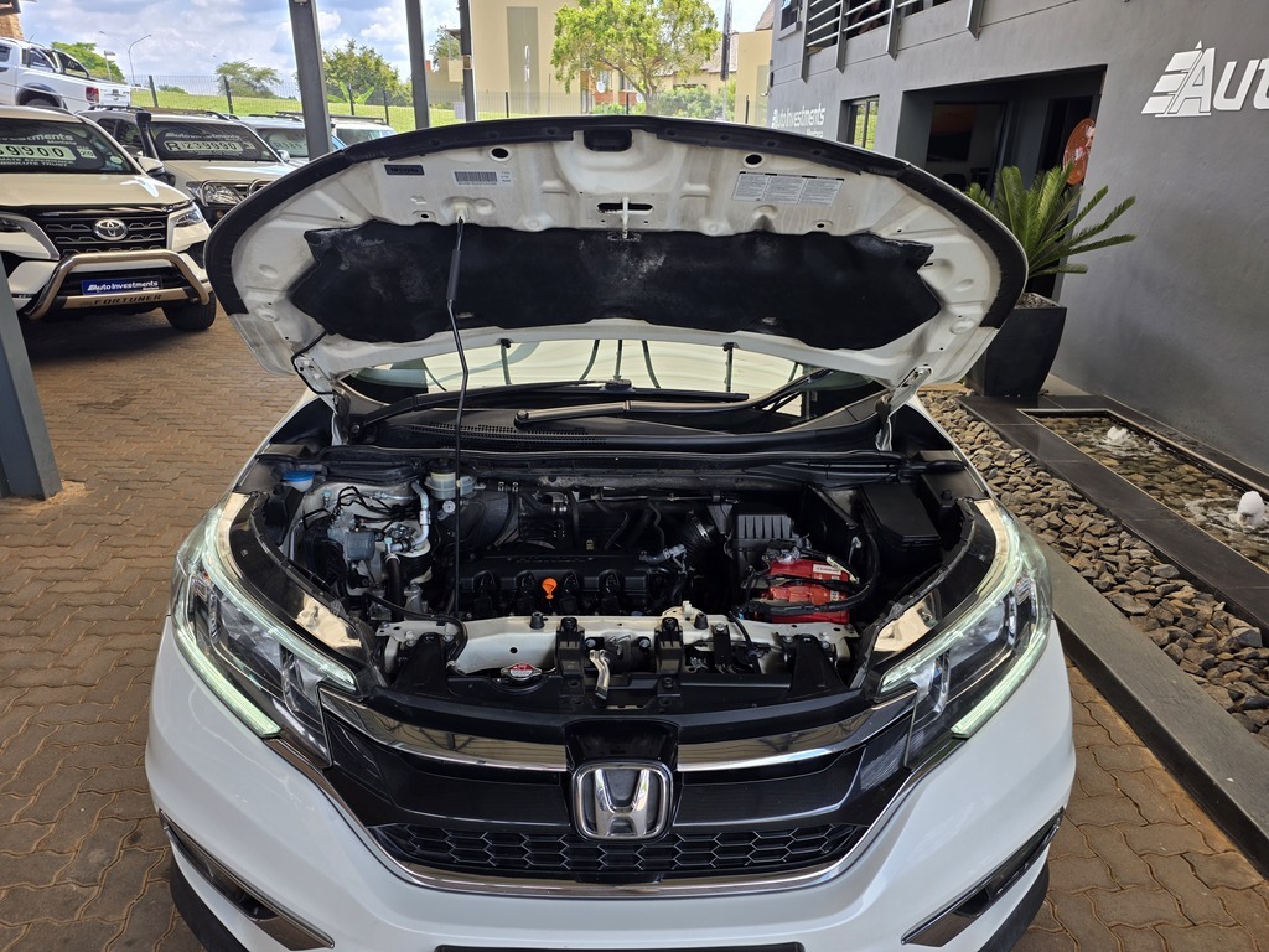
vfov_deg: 58.9
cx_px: 634
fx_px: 843
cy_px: 476
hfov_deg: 73.9
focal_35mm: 23
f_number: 1.7
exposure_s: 1/359
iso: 32
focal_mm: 6.25
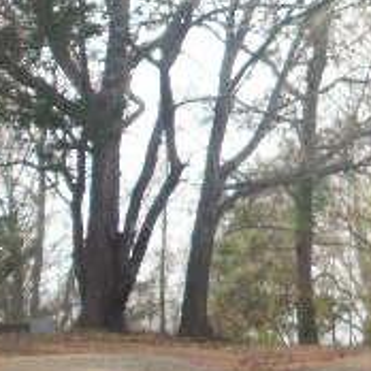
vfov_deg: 14.8
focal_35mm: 117
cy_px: 94
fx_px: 1419
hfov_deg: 13.4
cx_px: 667
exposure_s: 1/100
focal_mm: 6.3
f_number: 5.6
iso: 100
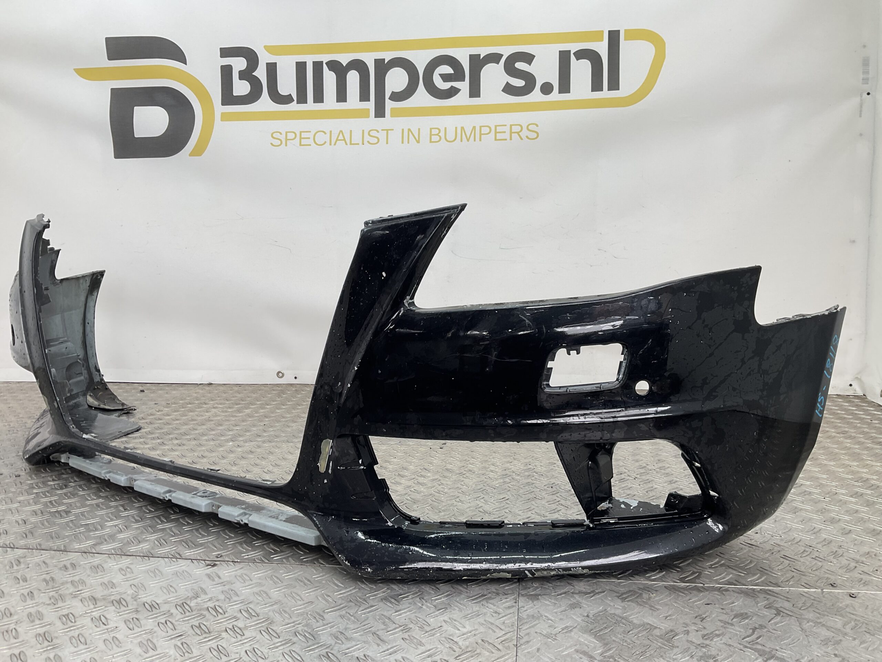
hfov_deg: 61.7
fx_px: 739
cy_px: 331
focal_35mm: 29
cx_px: 441
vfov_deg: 48.2
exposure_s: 1/120
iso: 16
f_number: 1.8
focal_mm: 3
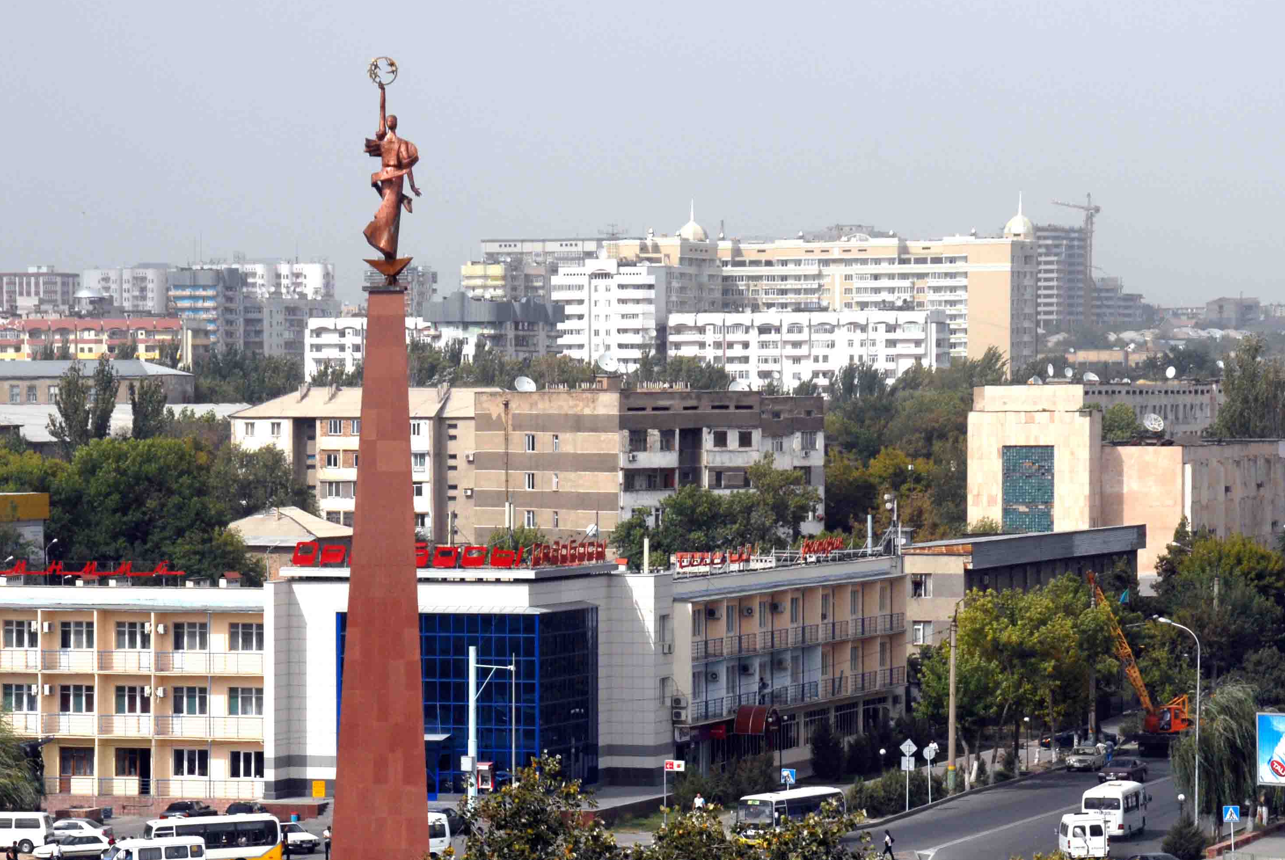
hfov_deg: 12.9
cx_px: 456
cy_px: 507
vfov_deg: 8.7
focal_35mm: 159
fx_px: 5682
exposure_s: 1/640
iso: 200
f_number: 13
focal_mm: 80
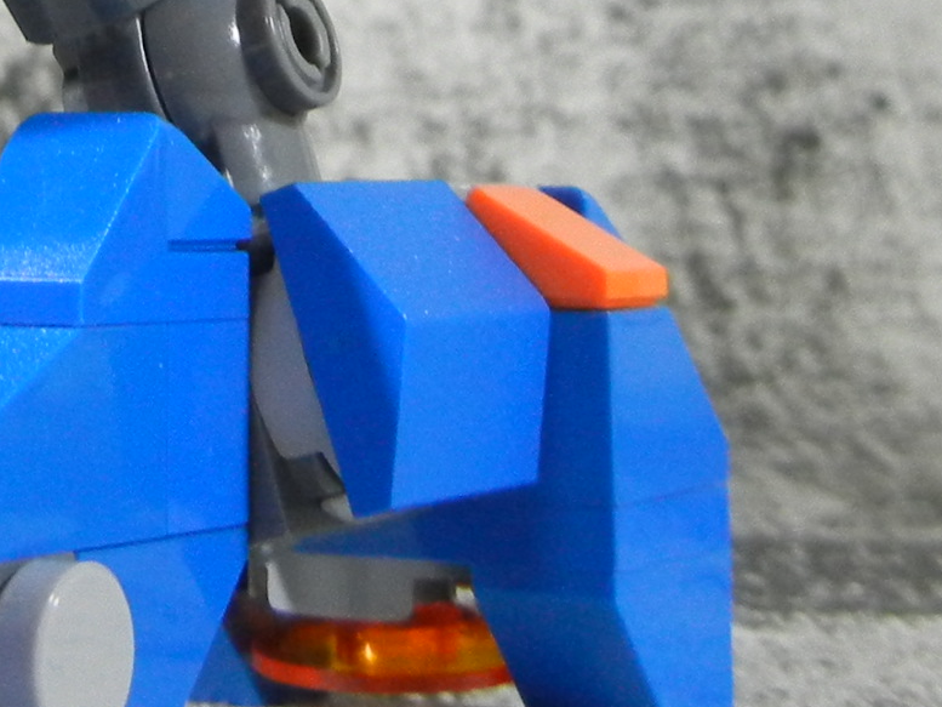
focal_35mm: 126
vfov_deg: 11.3
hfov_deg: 15.3
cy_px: -332
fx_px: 3429
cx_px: -29
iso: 400
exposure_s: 1/36.6
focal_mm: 5.4
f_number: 3.5
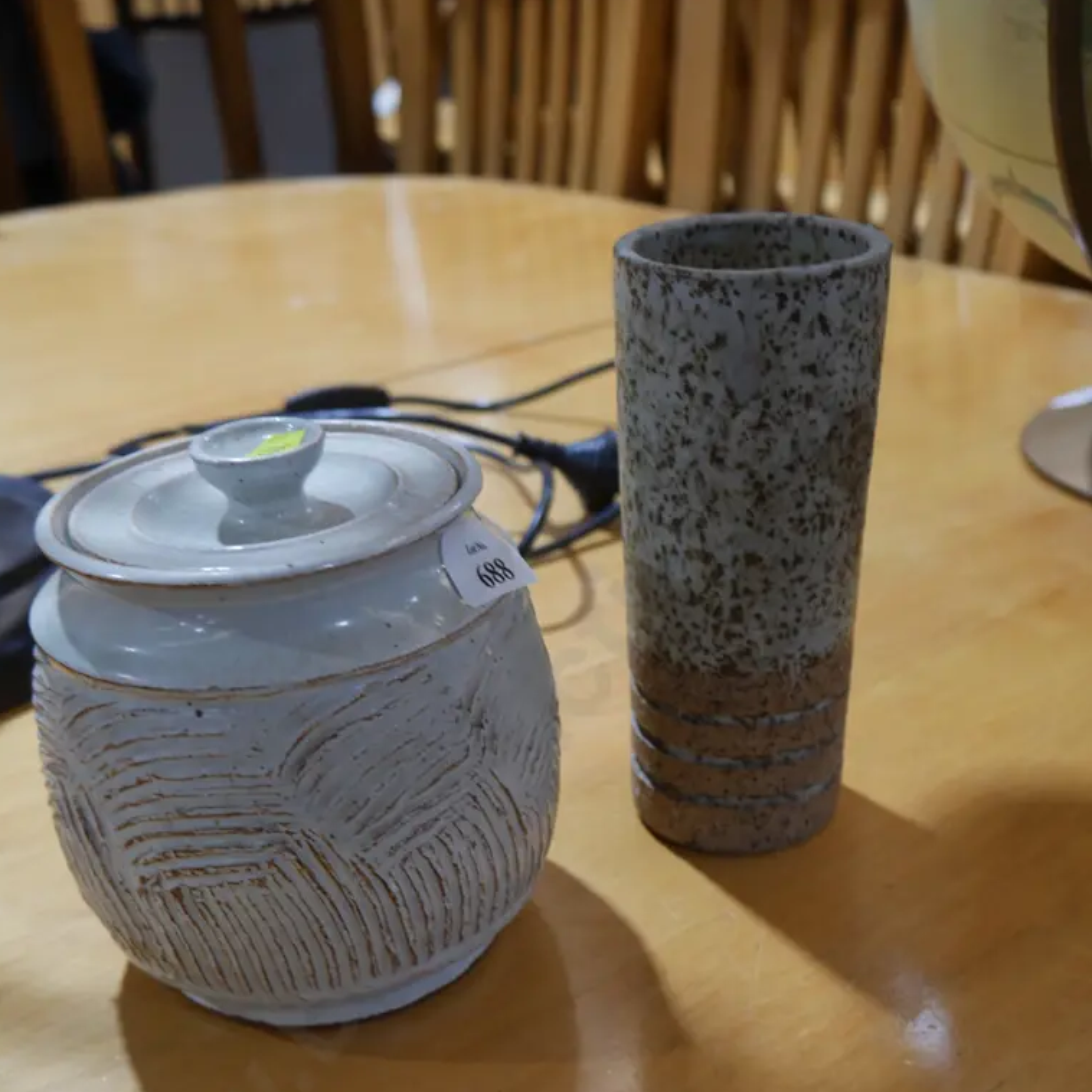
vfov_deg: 38.7
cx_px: 540
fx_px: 1535
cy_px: 730
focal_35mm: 43
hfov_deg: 39.2
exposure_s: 1/60
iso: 400
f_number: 4
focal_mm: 18
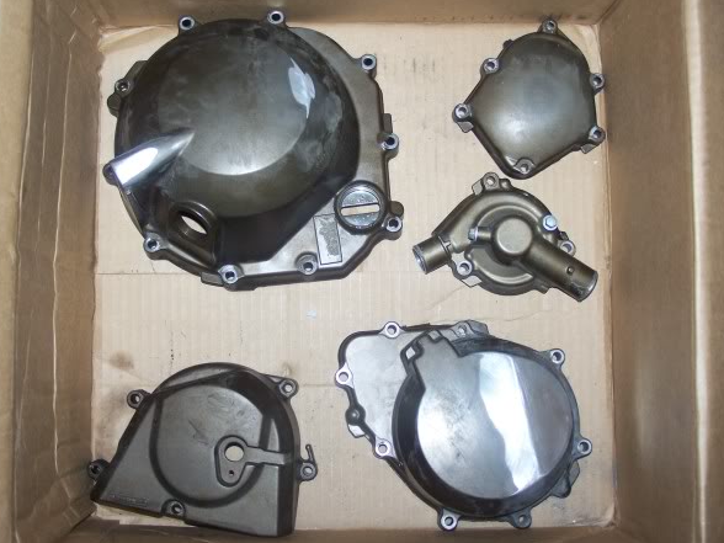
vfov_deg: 24.0
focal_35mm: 61
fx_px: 1276
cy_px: 251
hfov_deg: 31.7
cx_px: 356
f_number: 3.1
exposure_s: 1/60
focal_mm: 9.3
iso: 80
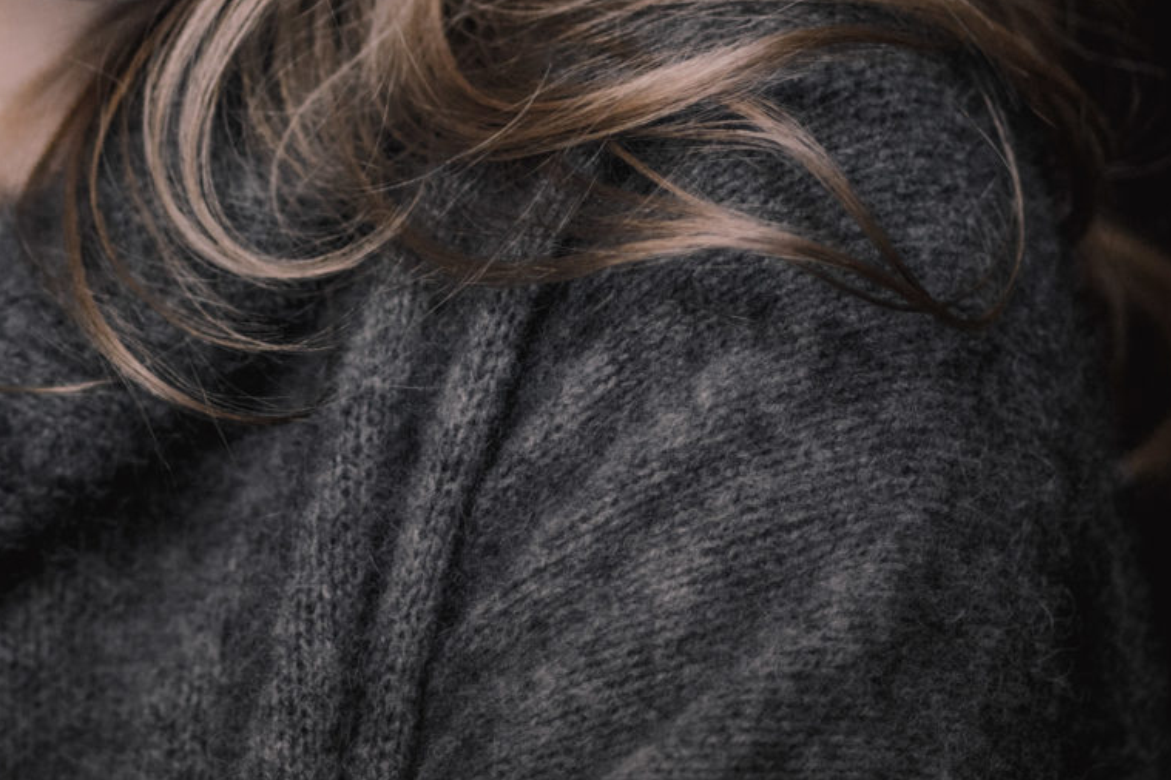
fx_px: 9107
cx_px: -40
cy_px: -163
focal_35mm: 280
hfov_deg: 7.3
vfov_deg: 4.9
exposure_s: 1/250
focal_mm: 85
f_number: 1.8
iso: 1000
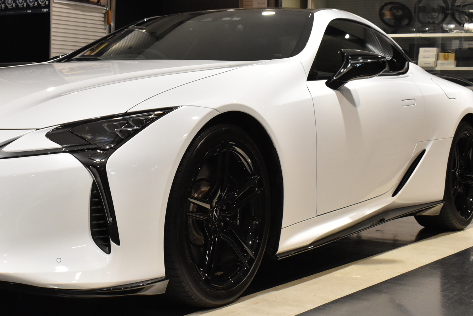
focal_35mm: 67
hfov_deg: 29.9
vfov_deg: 20.4
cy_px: 132
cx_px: 143
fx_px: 878
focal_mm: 29
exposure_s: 1/50
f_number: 8
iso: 1600
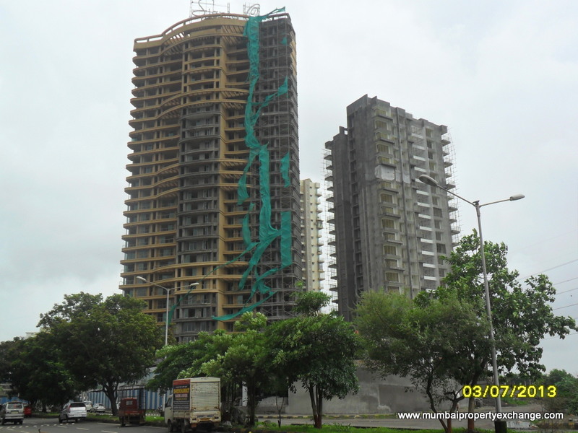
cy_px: 216
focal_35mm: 37
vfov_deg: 38.7
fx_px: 618
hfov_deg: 50.1
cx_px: 289
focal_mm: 6.6
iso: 100
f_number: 4
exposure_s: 1/350
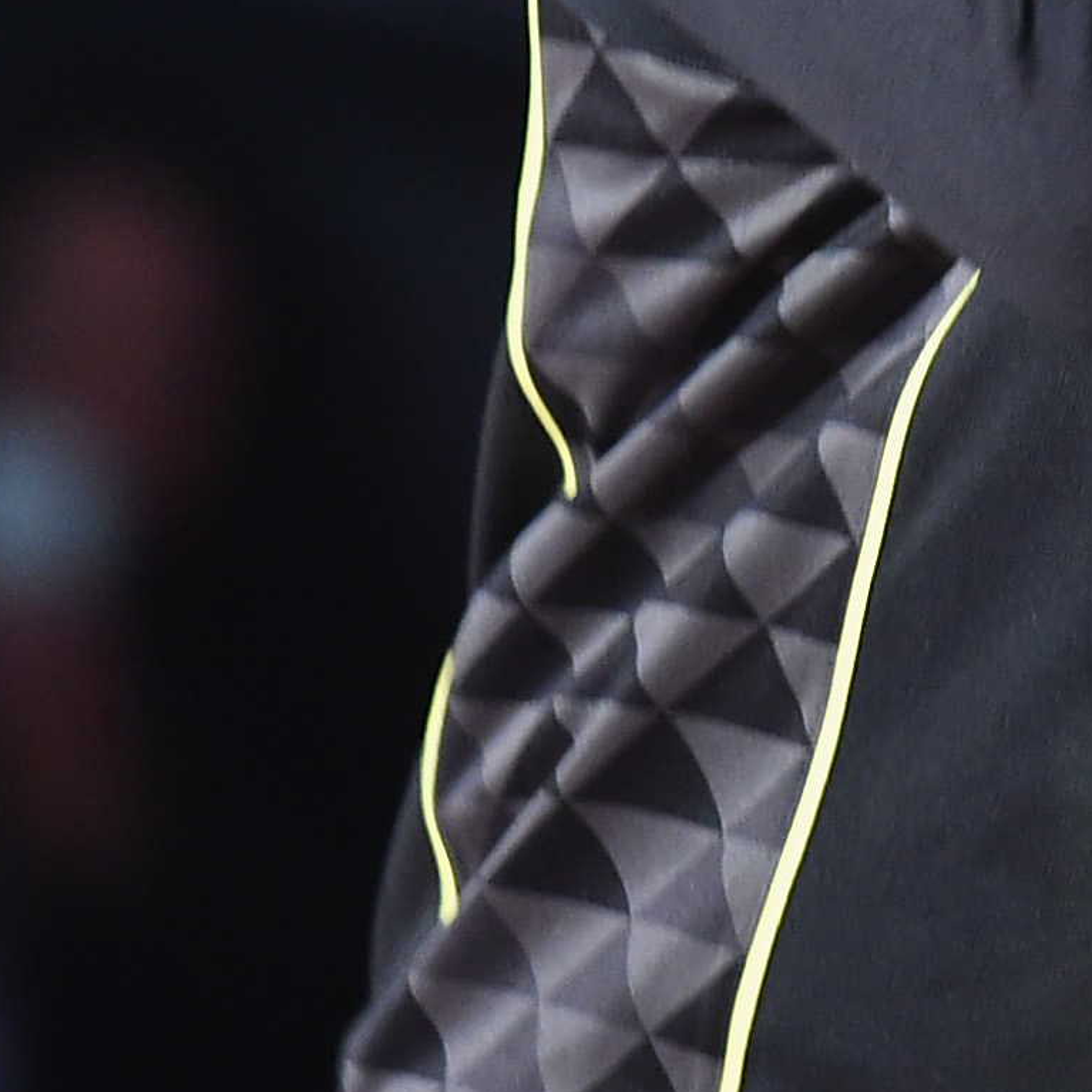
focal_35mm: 818
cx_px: 1247
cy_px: -374
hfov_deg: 2.1
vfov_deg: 2.1
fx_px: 29195
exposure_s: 1/90
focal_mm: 200
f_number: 2.8
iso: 5000
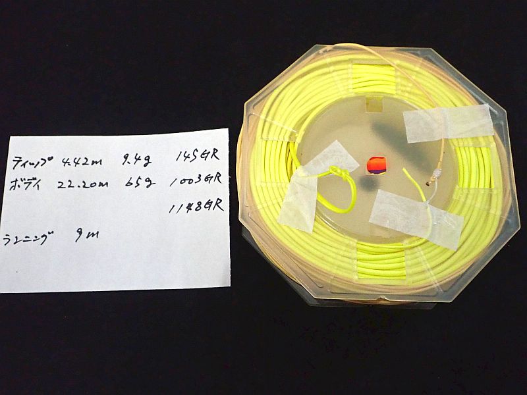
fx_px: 457
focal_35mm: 30
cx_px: 264
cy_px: 198
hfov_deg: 60.0
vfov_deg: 46.8
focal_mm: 5.5
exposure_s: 1/100
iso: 800
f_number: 3.2
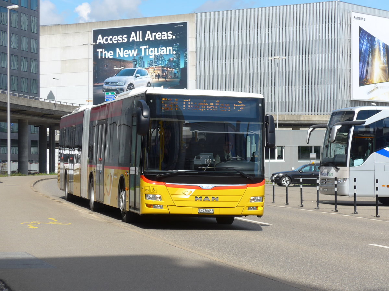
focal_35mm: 110
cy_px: 146
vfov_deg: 13.5
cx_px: 194
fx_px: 1236
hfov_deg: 17.9
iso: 80
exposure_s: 1/500
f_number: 4.9
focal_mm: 21.6
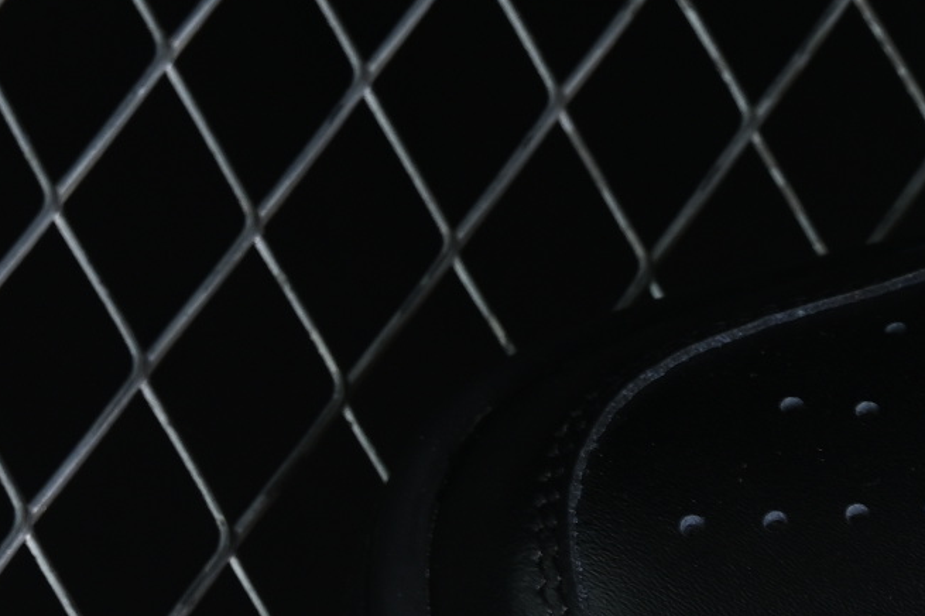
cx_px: 1888
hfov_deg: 6.3
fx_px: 8192
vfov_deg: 4.3
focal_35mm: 319
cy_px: 1109
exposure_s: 1/40
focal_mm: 50
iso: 160
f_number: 6.3
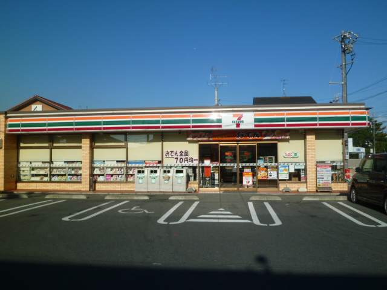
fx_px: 347
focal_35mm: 31
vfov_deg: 45.4
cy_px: 145
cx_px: 194
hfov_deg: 58.4
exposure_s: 1/500
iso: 80
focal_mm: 5.5
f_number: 5.6
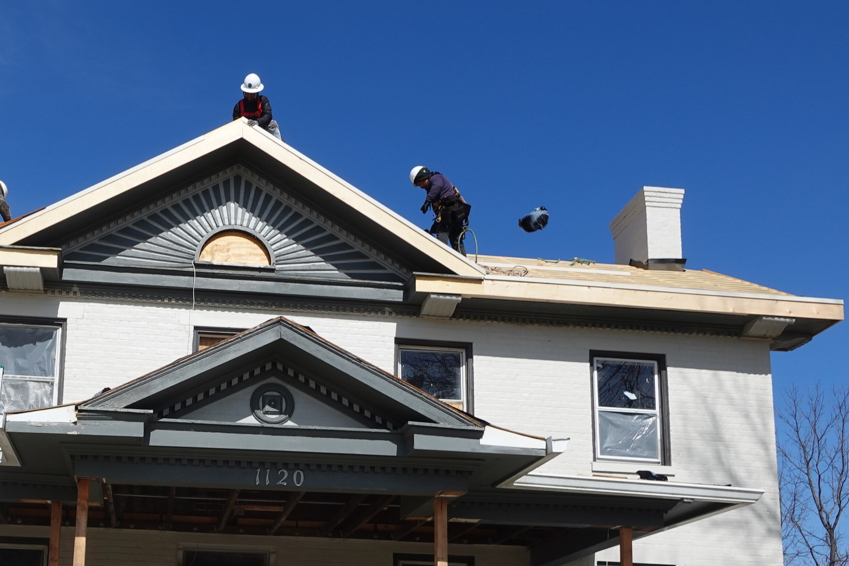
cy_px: 514
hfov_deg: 42.6
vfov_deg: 28.7
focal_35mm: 45
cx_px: 240
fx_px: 1061
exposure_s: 1/100
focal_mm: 9.4
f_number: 5.6
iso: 125
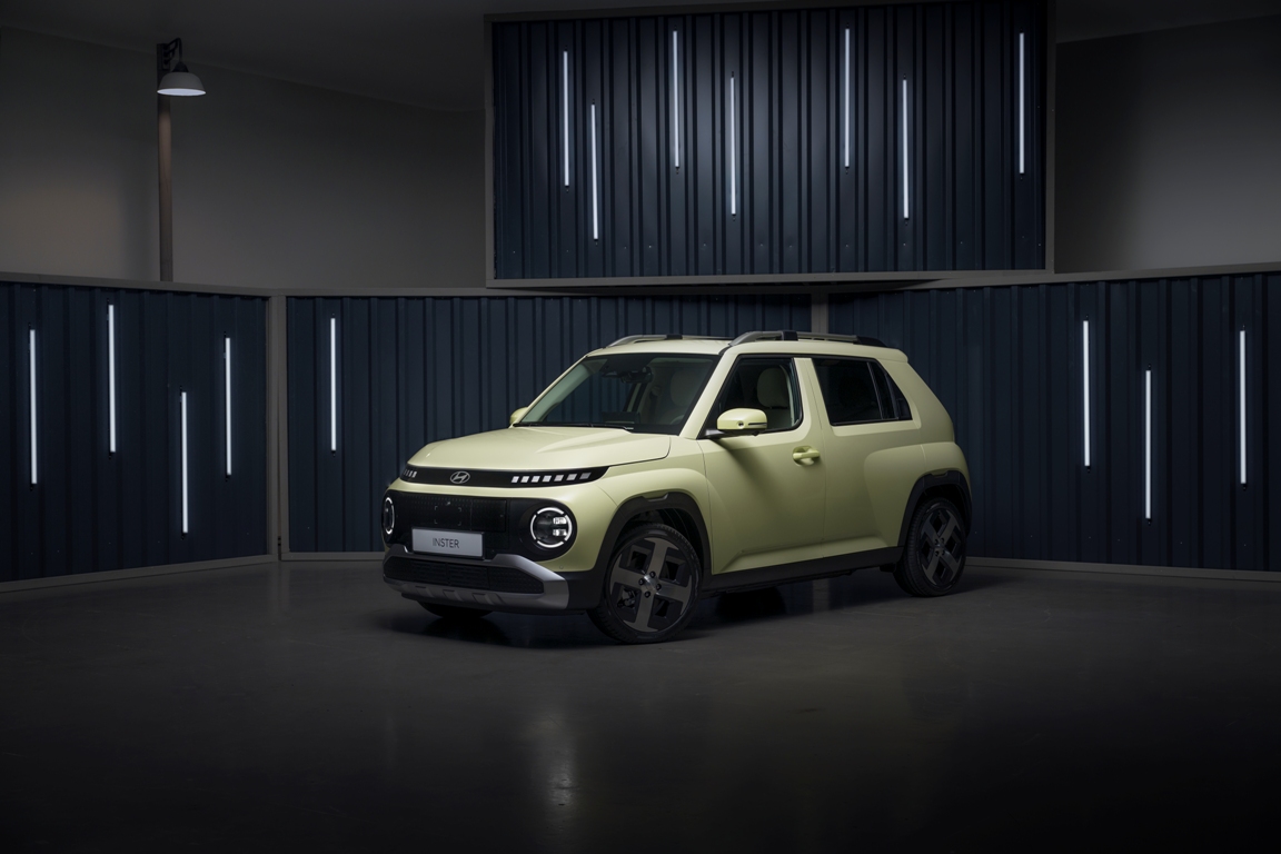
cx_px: 640
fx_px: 1672
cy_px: 427
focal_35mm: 47
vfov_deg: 28.6
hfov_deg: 41.9
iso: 200
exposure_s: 1/15
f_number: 4
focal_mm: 47
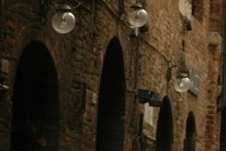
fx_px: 1714
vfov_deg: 5.0
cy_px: 71
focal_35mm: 273
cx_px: 379
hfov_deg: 7.4
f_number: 4.5
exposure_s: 1/80
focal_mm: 50
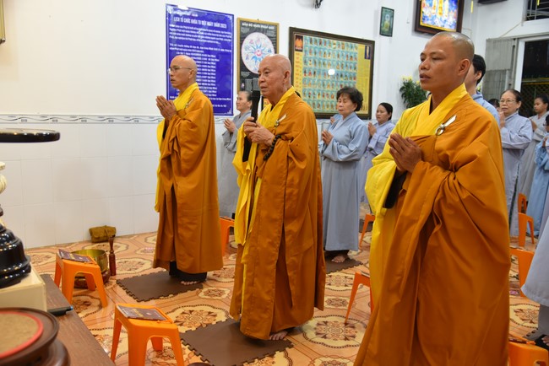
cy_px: 183
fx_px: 473
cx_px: 274
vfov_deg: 42.4
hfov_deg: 60.3
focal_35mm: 31
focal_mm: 31
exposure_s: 1/60
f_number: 4
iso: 640
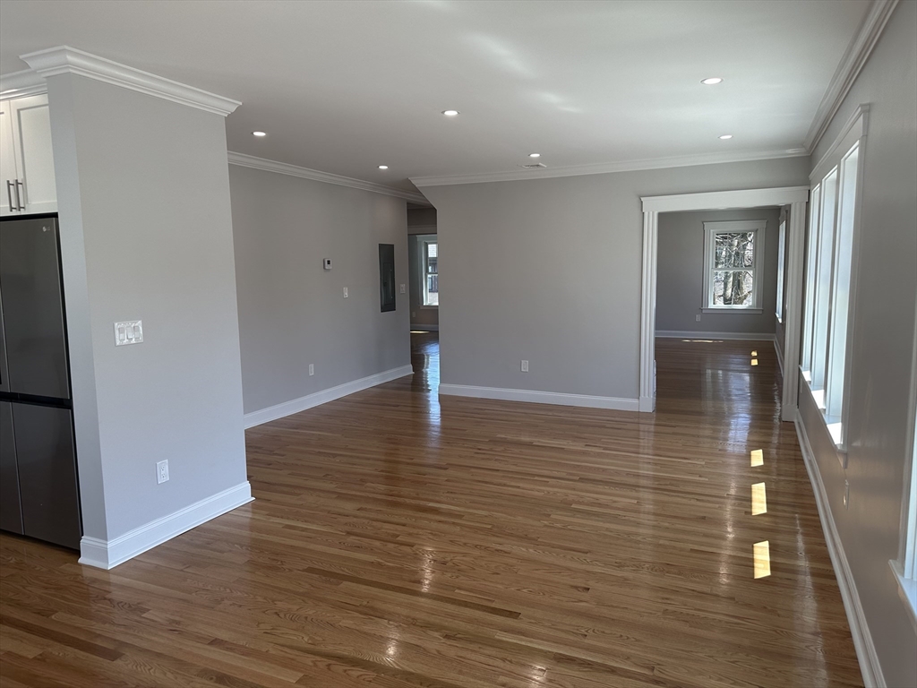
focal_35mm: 24
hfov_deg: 71.6
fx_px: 636
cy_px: 344
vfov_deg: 56.8
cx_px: 458
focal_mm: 6.86
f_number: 1.78
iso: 80
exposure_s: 1/319
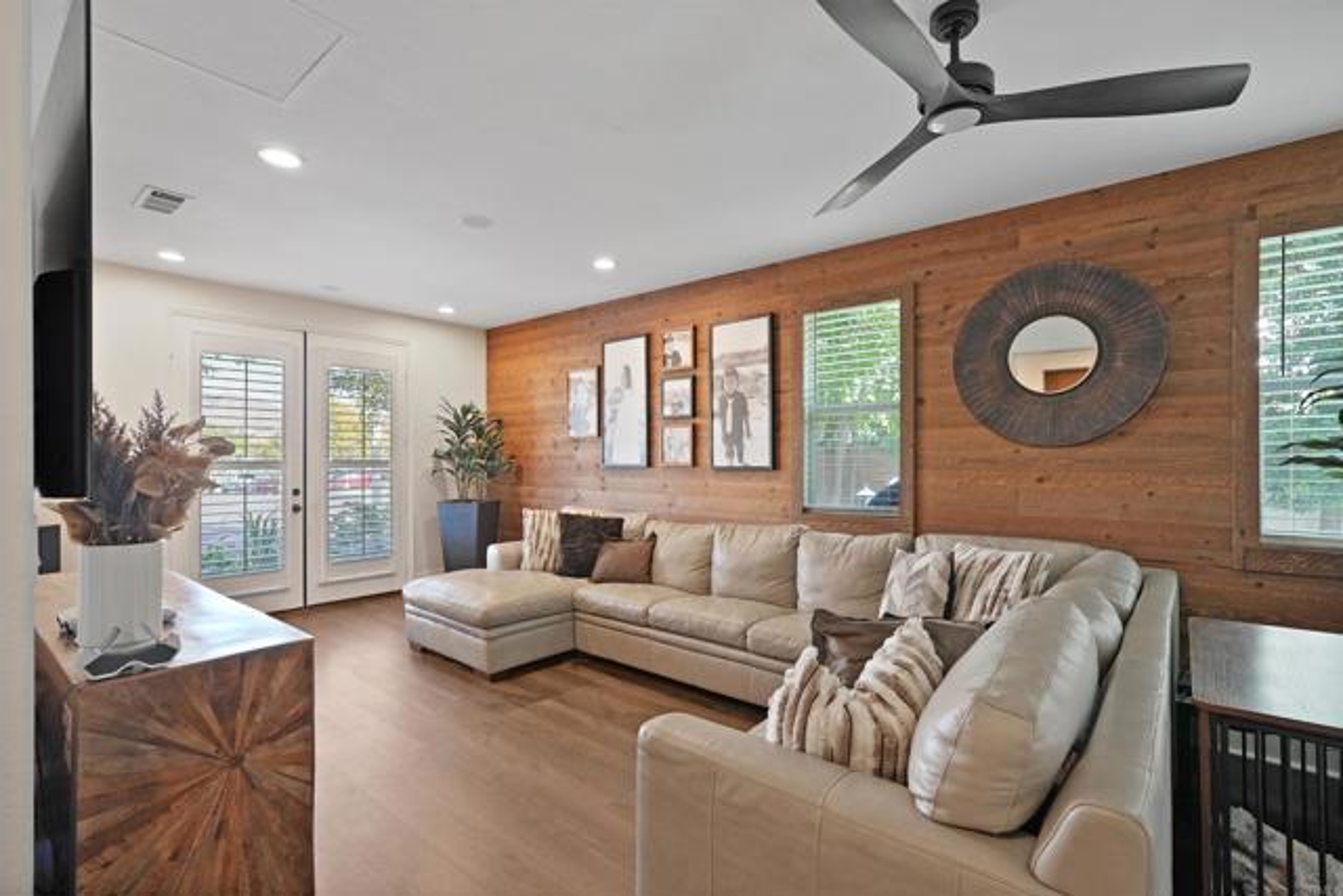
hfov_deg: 96.7
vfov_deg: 73.8
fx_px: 597
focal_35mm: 16
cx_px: 672
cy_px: 448
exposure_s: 1/15
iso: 640
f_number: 4
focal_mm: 16
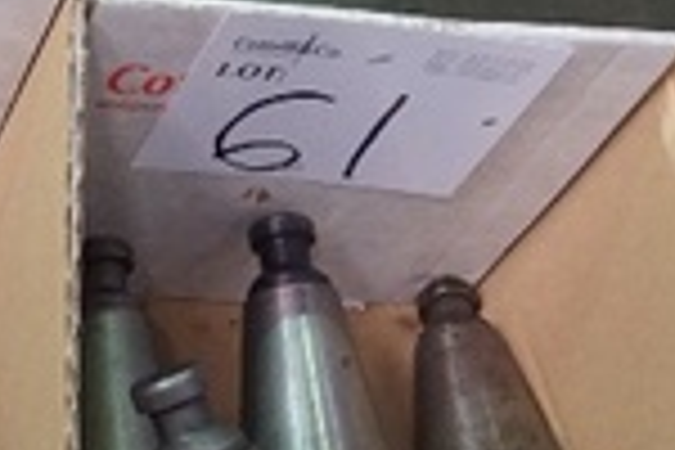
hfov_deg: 17.2
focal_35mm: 115
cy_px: 261
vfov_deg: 11.9
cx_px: -63
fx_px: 2156
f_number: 3.5
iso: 3200
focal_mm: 16
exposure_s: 1/125
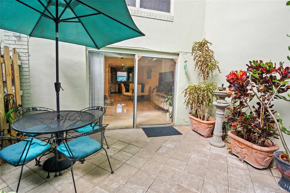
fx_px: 137
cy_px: 96
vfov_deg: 70.3
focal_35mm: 17
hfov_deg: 93.3
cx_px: 145
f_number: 9
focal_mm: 17
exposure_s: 1/13
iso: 320
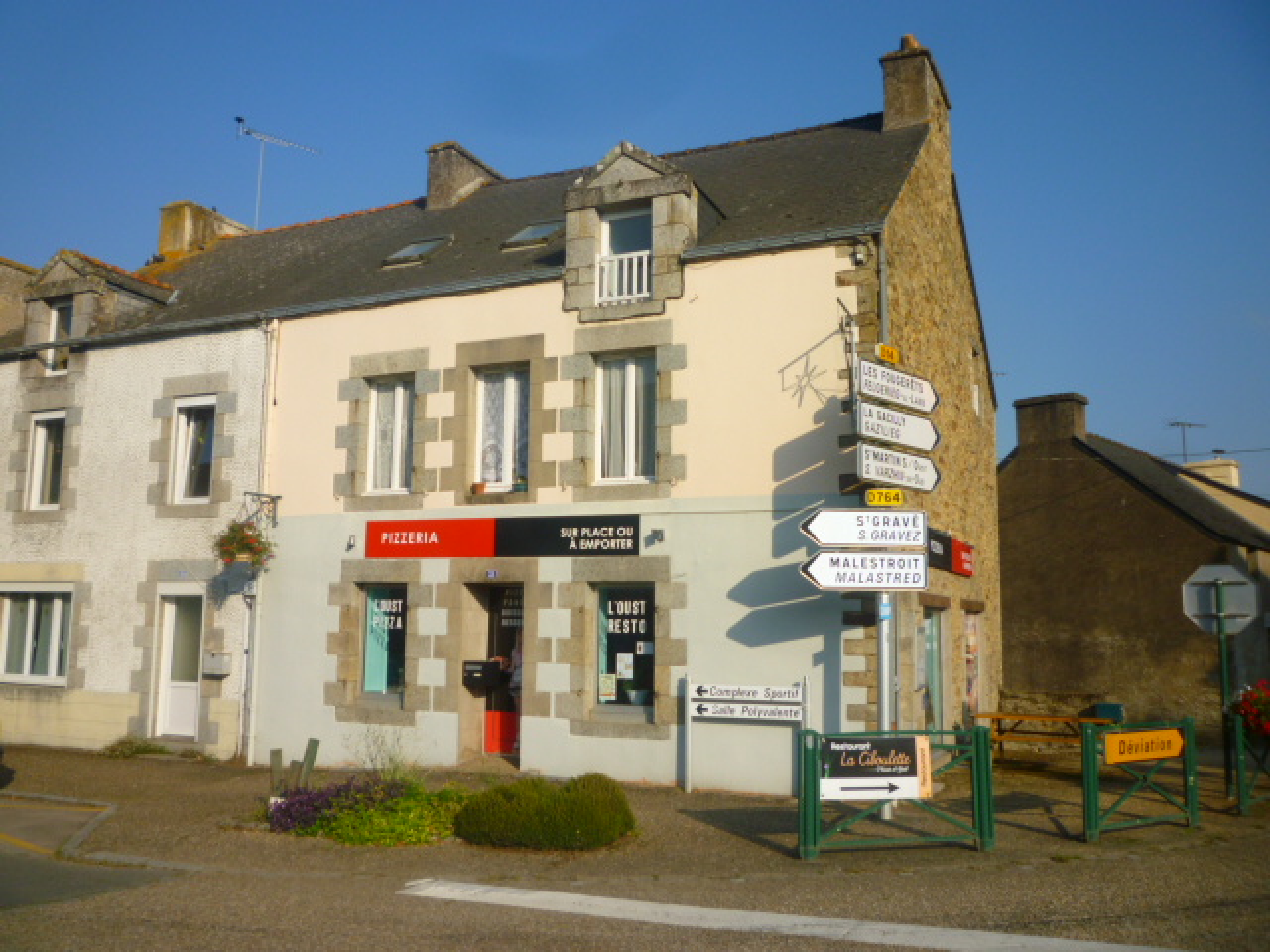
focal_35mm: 29
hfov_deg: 61.7
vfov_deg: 48.2
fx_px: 1064
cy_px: 476
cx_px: 635
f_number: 4
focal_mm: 5.2
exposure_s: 1/800
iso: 100
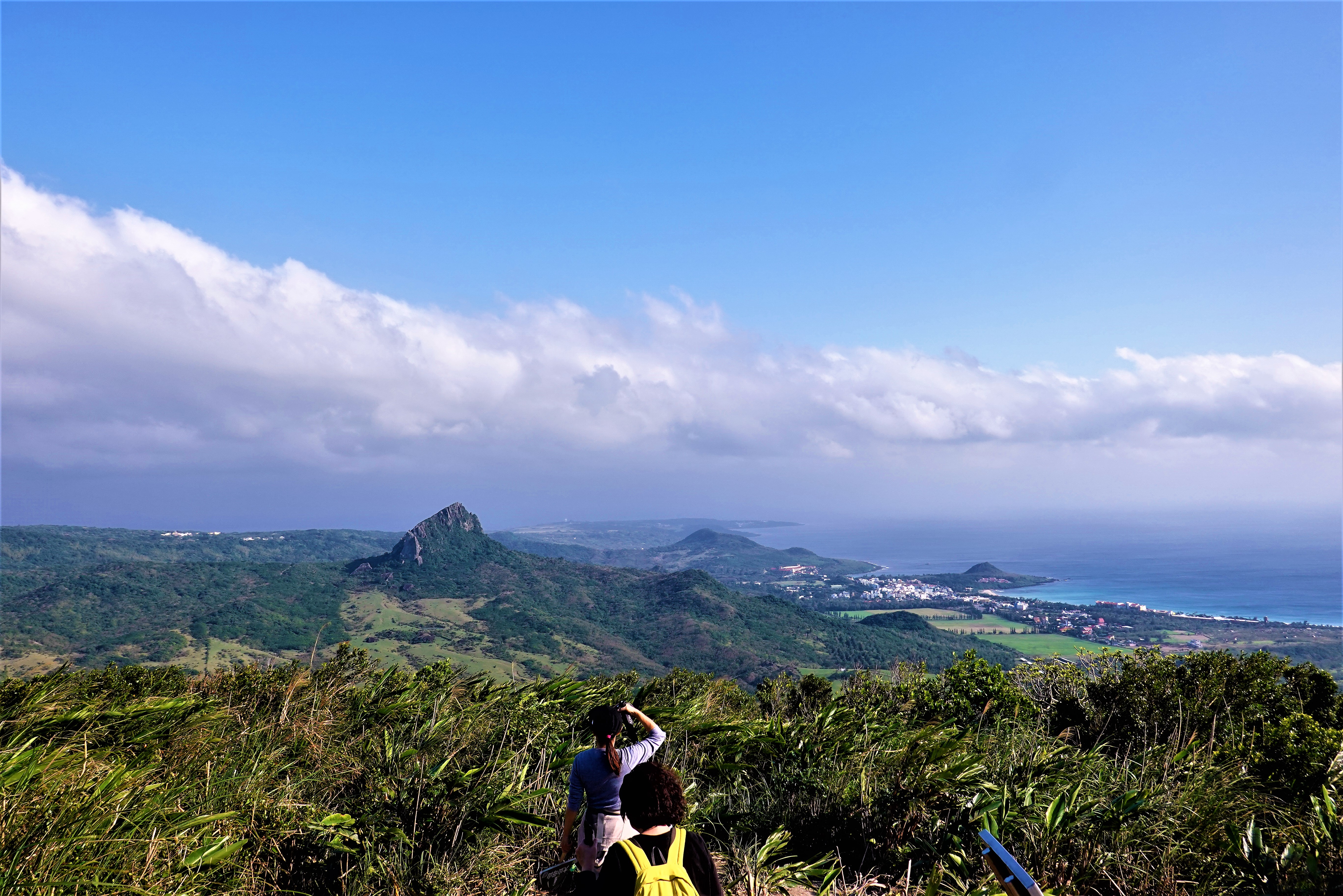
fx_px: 1082
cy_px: 448
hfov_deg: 63.7
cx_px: 672
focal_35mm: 29
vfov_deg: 45.0
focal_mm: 10.83
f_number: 5.6
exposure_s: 1/500
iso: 125
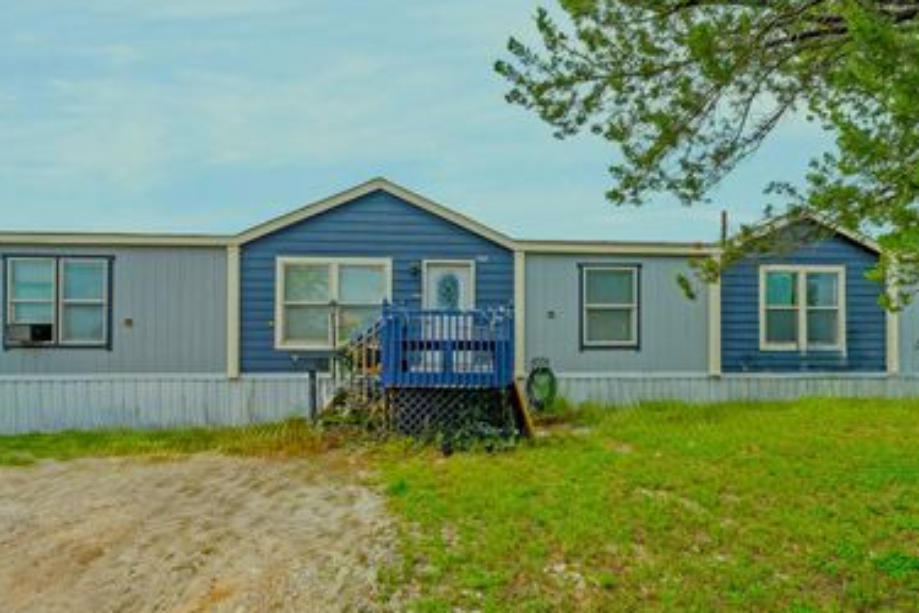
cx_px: 471
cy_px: 335
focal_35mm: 16
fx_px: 408
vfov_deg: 73.6
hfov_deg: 96.7
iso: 400
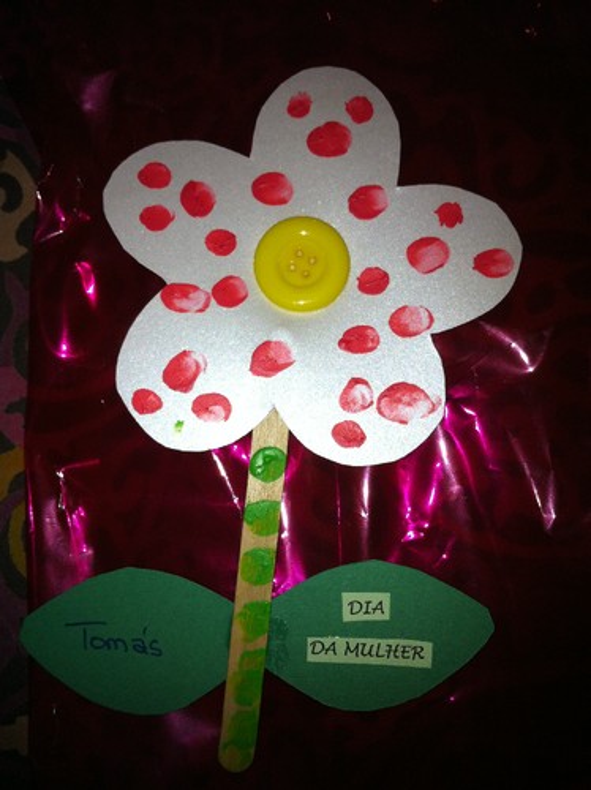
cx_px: 296
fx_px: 798
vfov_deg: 52.7
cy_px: 395
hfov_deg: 40.6
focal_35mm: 35
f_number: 2.8
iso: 80
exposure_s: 1/128
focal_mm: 3.85
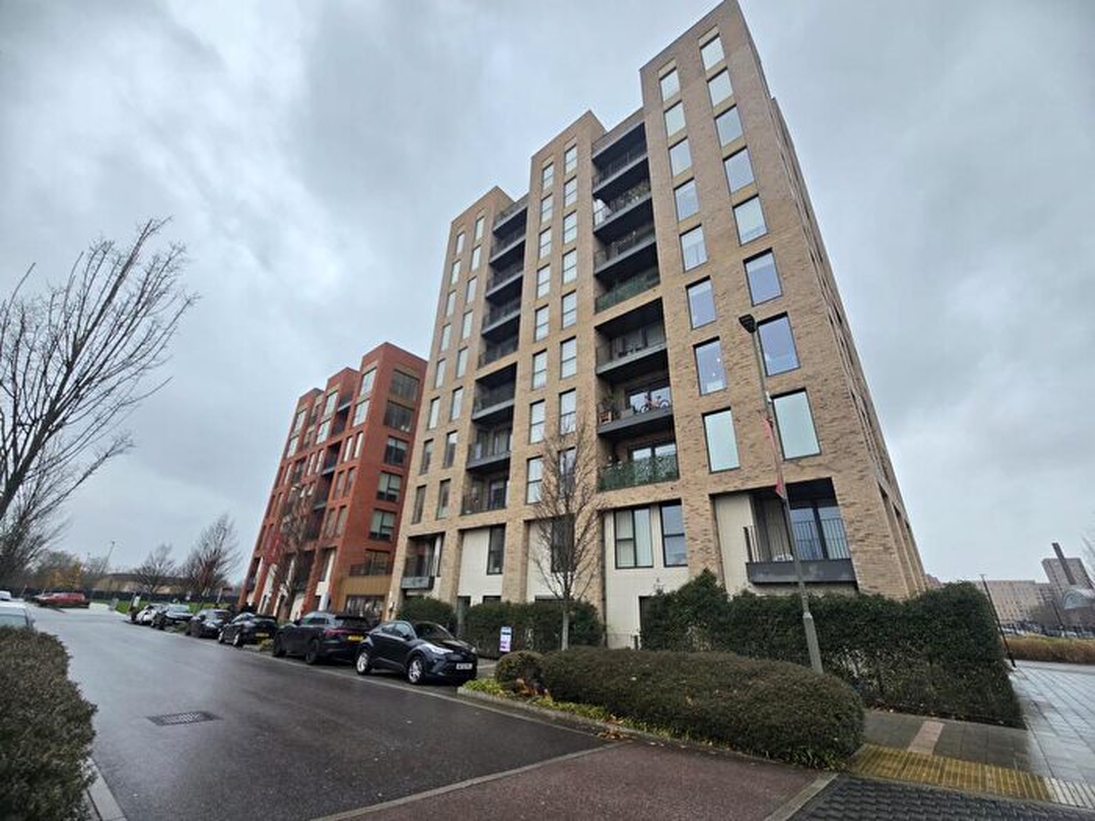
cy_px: 410
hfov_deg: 106.2
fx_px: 411
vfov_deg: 89.9
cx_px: 548
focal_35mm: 13
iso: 80
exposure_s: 1/100
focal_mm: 2.2
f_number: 2.2
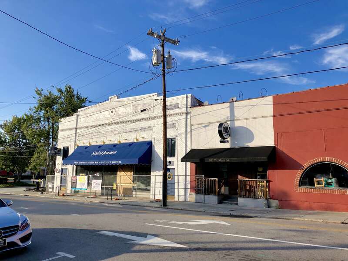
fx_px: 281
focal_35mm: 28
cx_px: 174
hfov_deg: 63.4
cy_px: 130
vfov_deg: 49.7
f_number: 1.8
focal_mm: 3.99
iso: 20
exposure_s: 1/1429
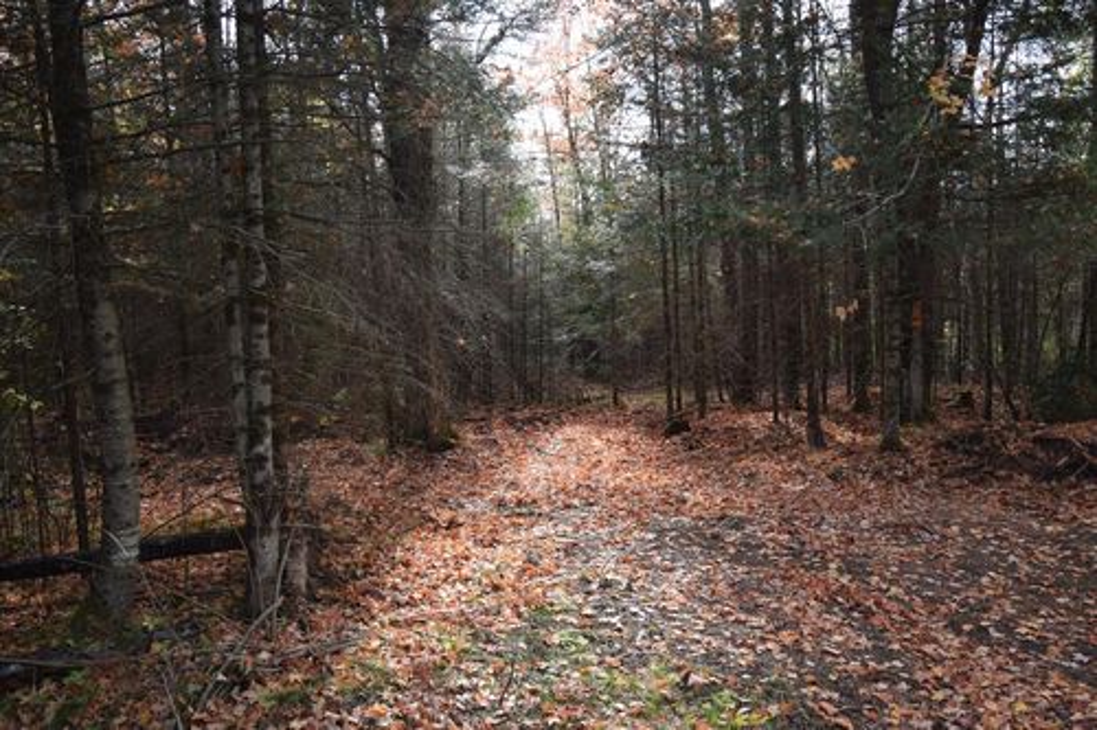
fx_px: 914
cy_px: 365
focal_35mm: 30
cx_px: 548
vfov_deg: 43.6
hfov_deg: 61.9
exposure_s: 1/250
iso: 320
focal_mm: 20
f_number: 5.6
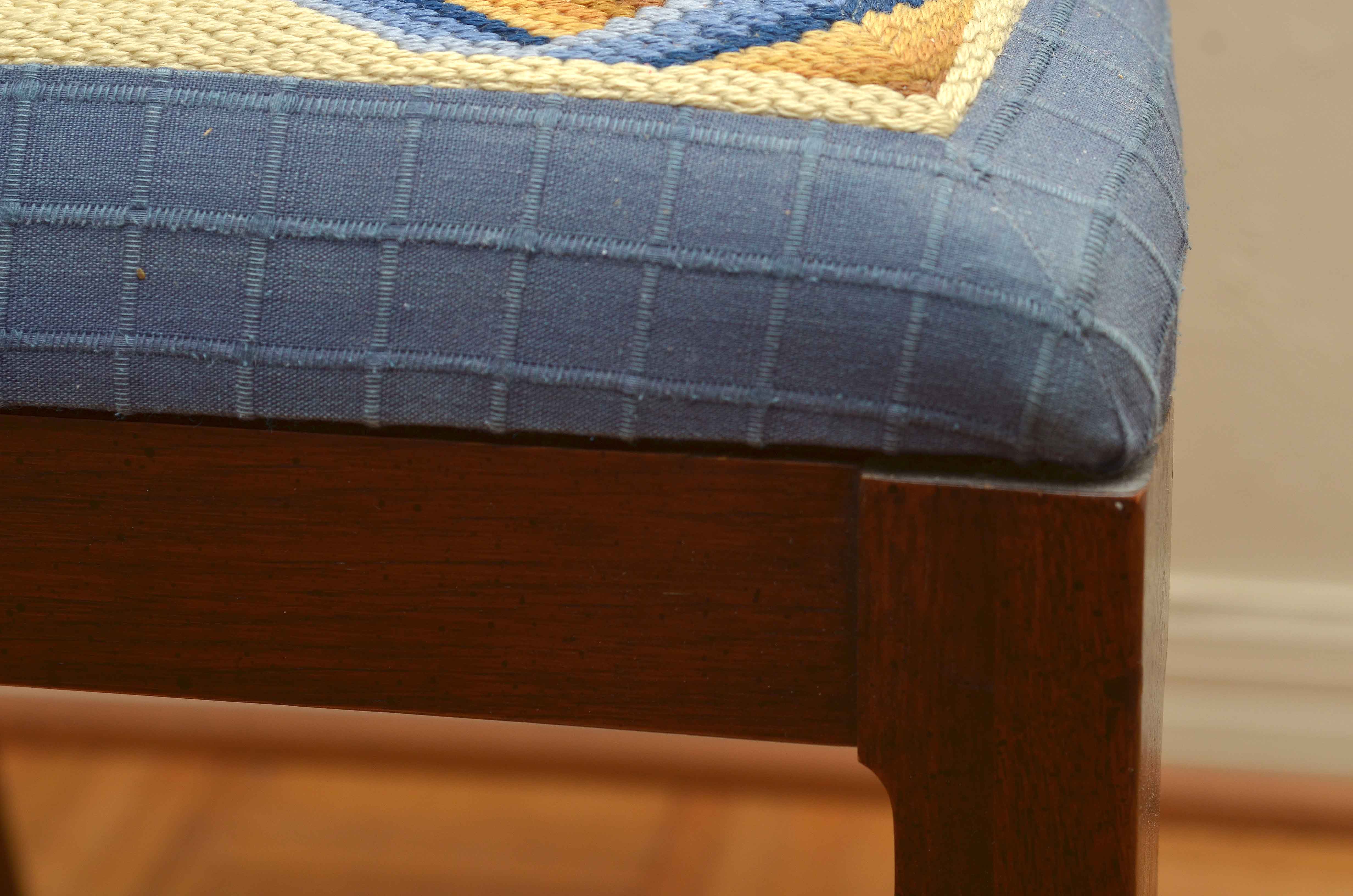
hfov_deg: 19.5
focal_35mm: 105
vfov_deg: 13.0
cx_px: 676
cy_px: 448
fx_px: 3938
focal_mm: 70
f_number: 6.3
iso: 160
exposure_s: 1/250
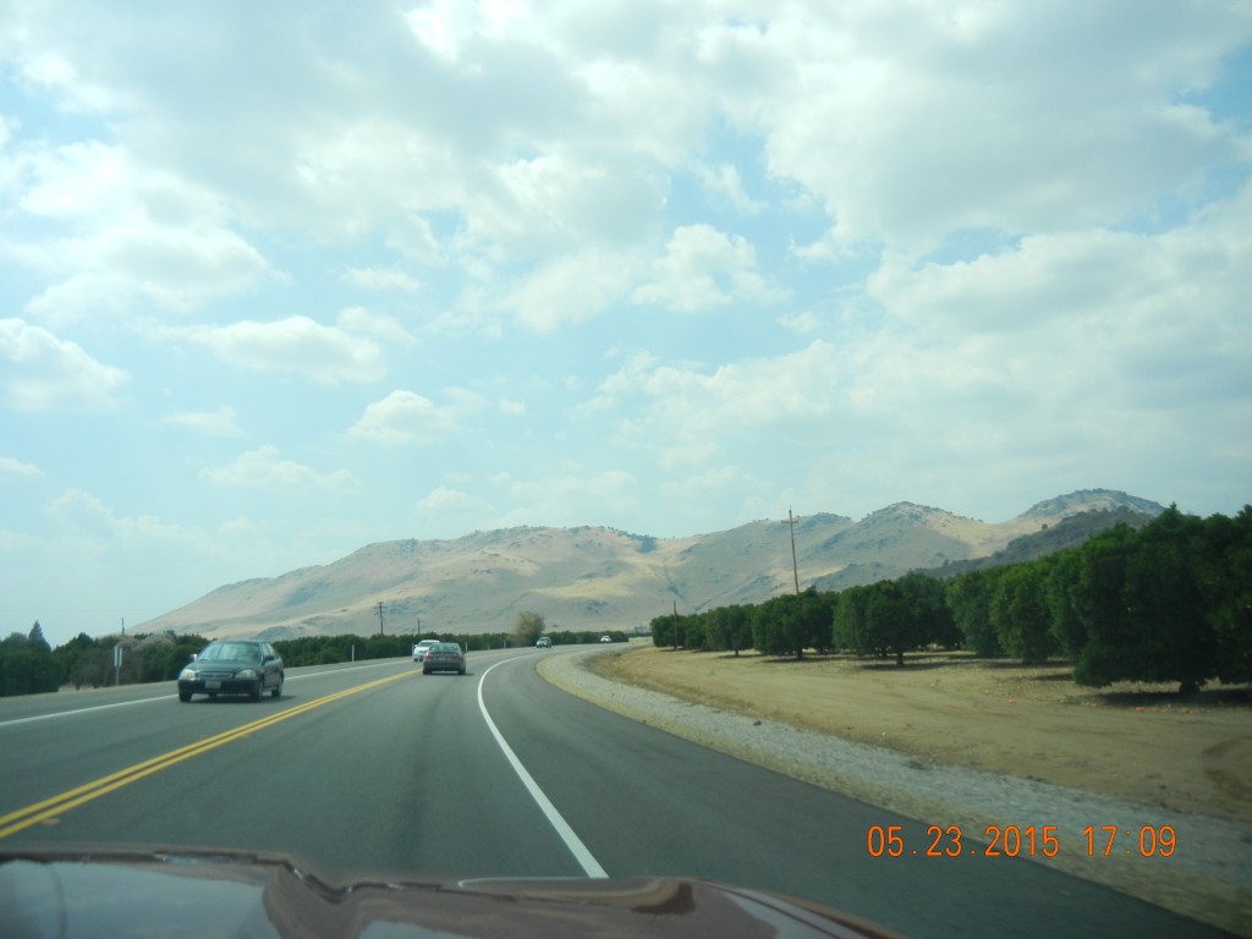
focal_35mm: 30
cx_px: 626
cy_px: 470
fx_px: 1085
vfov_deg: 46.8
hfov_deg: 60.0
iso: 160
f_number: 7
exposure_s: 1/383
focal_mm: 5.4
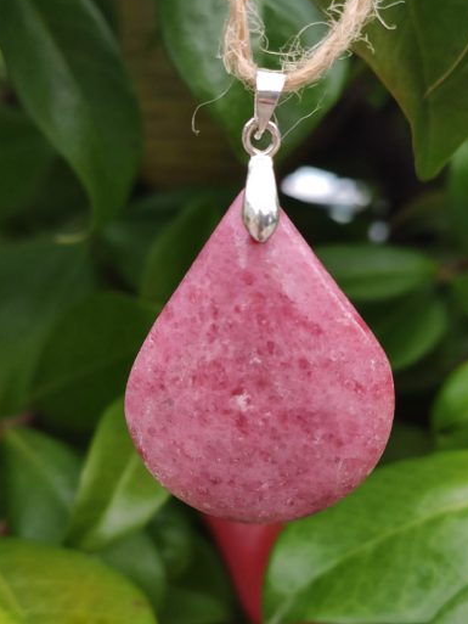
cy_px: 306
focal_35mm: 27
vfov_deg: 65.3
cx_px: 239
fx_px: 487
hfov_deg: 51.4
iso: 112
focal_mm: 4.77
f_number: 1.75
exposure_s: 1/102
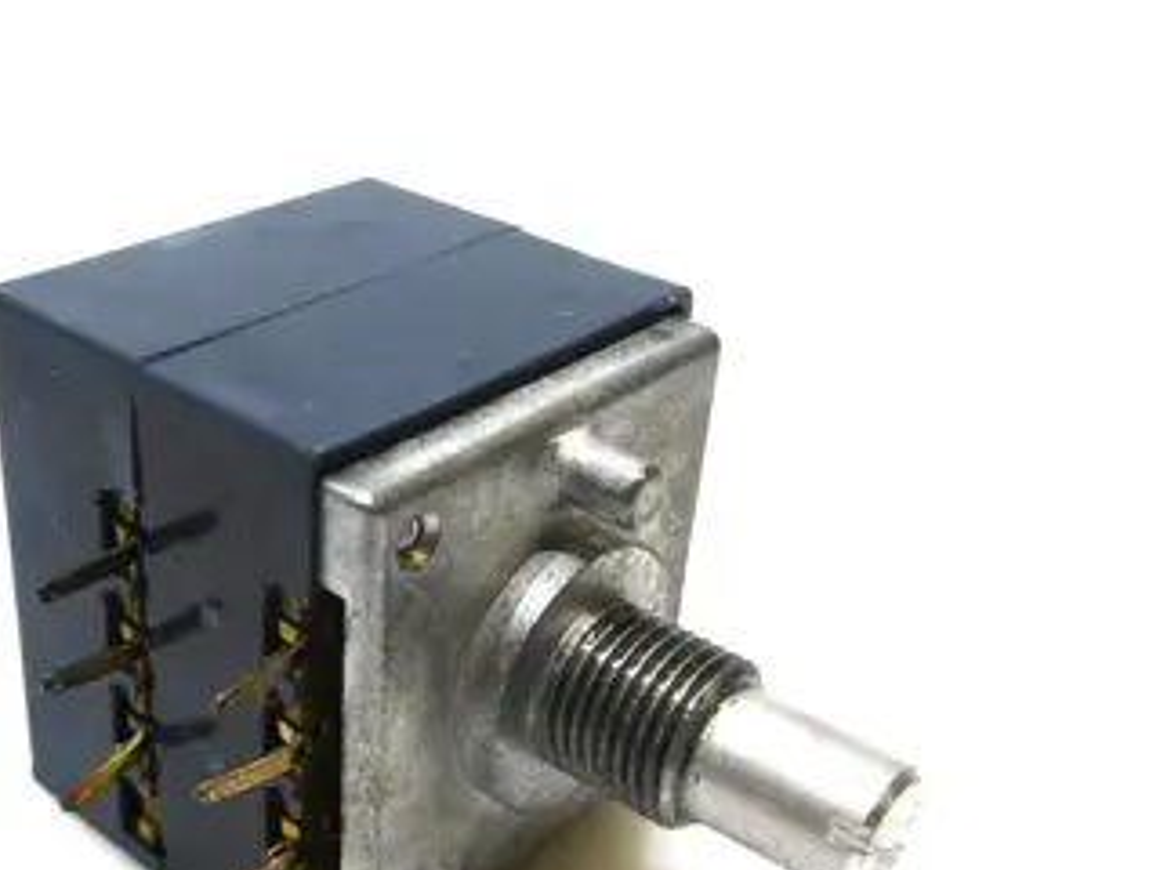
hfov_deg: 39.6
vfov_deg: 30.0
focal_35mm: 48
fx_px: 1609
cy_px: 598
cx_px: 515
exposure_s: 1/125
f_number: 3.1
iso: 100
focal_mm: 4.3
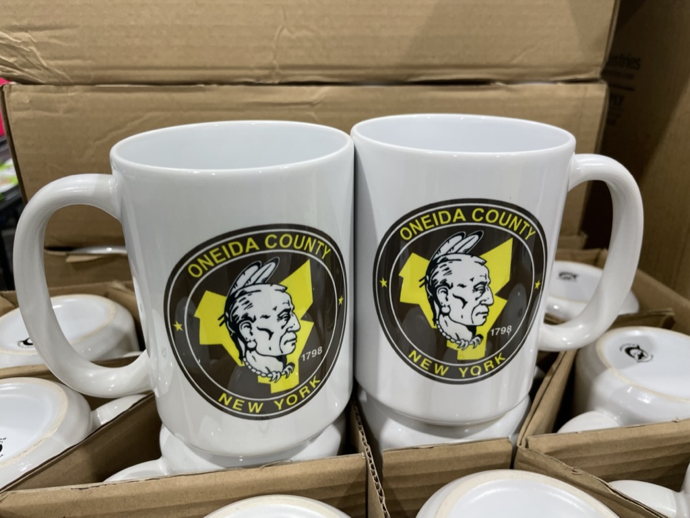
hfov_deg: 67.3
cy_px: 259
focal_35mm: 26
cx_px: 345
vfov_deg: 53.1
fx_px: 519
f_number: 1.6
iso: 64
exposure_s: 1/120
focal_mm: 4.2
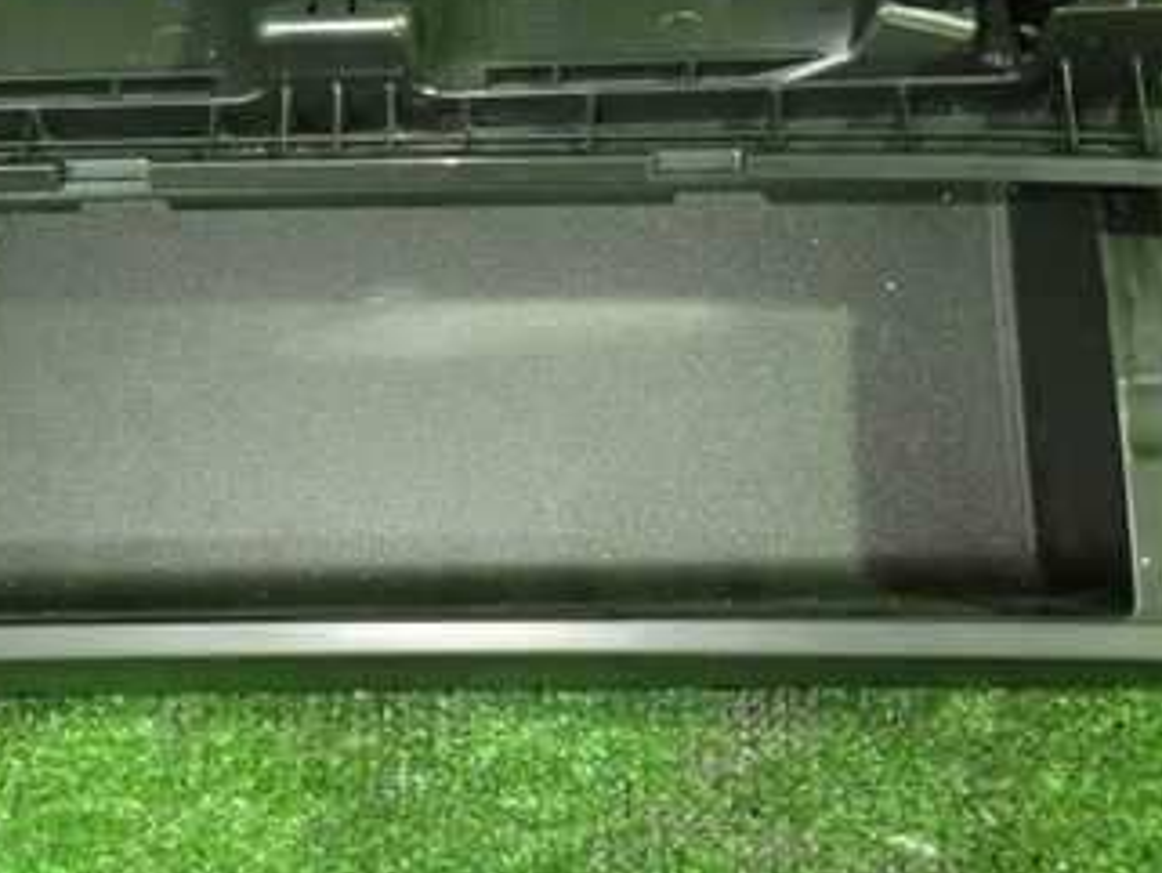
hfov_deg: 34.1
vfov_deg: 25.9
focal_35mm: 56
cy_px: 243
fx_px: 1881
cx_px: 398
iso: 800
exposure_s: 1/25
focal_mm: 5.4
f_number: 2.3
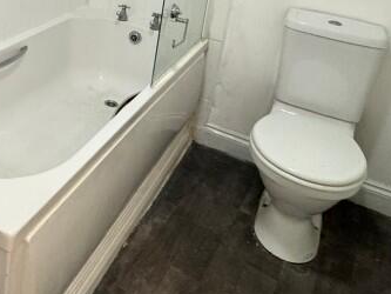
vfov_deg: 29.8
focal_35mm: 43
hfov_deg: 38.9
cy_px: -39
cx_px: 1
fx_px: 486
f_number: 2.2
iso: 500
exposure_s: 1/50
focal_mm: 2.22
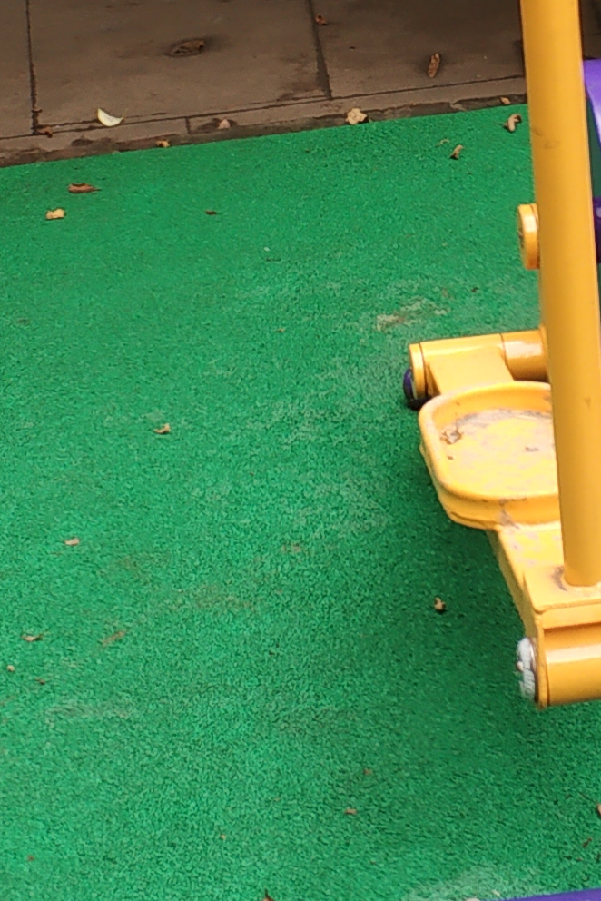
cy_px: -1
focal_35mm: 114
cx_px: 478
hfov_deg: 12.0
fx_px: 2853
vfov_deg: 17.5
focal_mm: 3.82
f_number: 1.8
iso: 123
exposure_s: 1/107
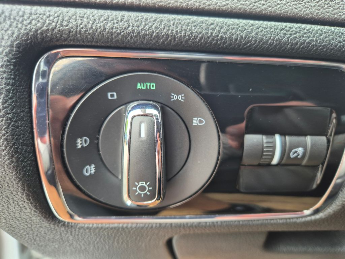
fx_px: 229
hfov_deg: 73.9
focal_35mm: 23
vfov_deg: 58.9
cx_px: 172
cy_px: 130
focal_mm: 5.4
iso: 160
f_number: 1.8
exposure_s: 1/100
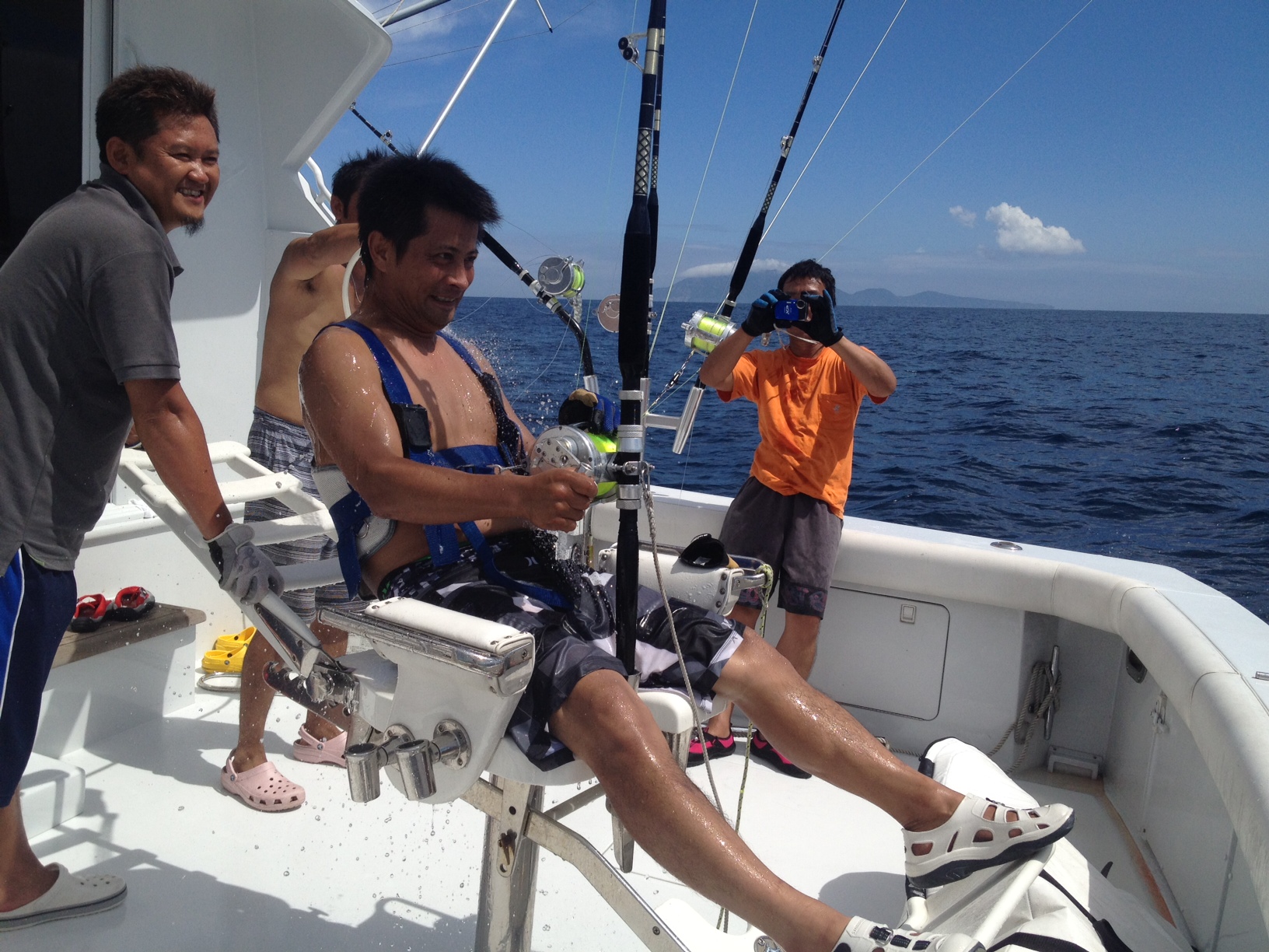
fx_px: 1283
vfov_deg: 40.7
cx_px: 634
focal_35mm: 35
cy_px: 476
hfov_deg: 52.6
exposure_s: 1/3953
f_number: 2.4
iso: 64
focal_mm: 4.28
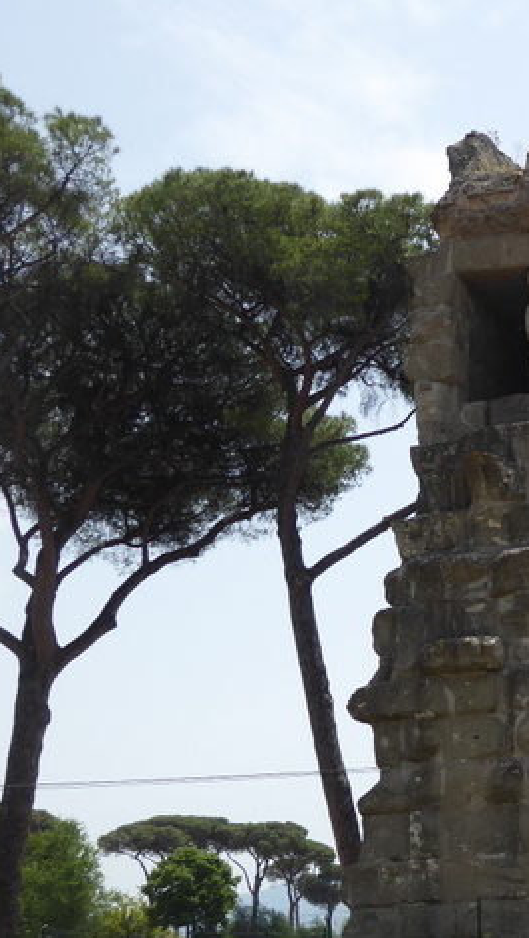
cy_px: 590
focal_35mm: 72
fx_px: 1793
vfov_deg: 29.2
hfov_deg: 15.6
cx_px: 758
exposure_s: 1/640
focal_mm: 6.7
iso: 80
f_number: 3.7
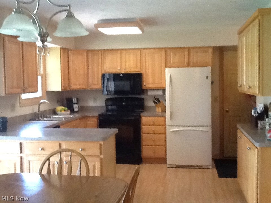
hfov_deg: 42.9
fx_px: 344
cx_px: 136
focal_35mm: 44
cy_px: 102
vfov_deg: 32.9
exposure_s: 1/33
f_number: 2.4
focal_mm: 2.03
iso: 250
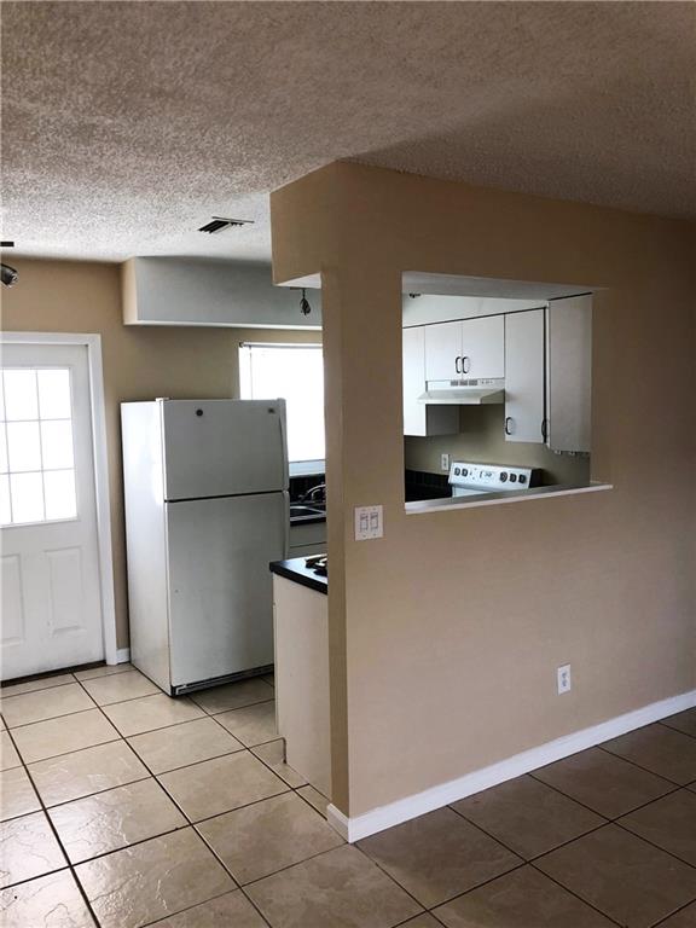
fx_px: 751
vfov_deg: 63.4
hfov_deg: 49.7
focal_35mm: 28
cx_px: 348
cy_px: 464
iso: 40
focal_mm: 4
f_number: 1.8
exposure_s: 1/15
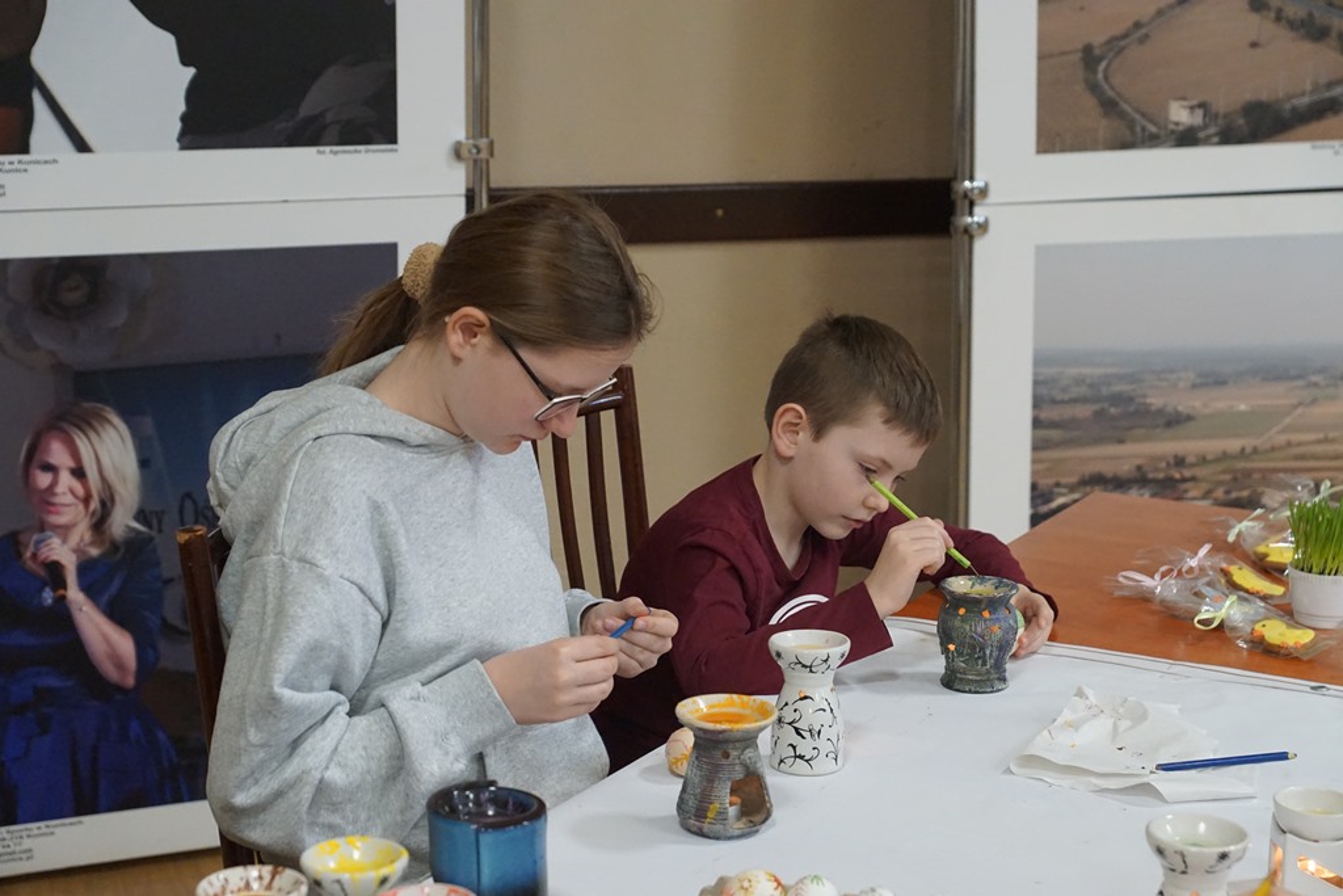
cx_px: 672
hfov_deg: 27.0
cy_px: 448
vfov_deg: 18.2
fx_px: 2798
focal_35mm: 75
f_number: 4
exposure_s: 1/160
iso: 3200
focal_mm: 50
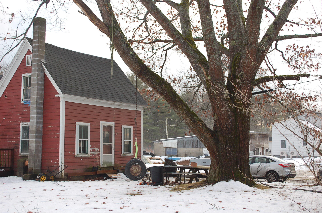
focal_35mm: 48
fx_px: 429
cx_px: 161
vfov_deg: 28.0
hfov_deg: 41.2
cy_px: 106
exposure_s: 1/125
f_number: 5.6
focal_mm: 32
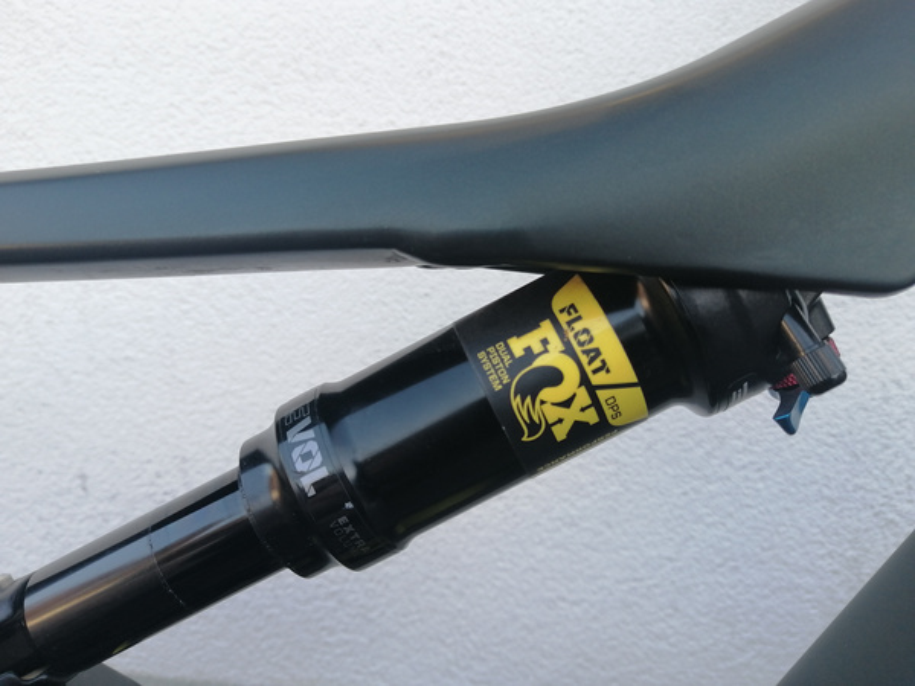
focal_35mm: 26
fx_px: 687
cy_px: 343
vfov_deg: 53.1
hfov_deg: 67.3
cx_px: 458
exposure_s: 1/112
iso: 50
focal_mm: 3.95
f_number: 1.8
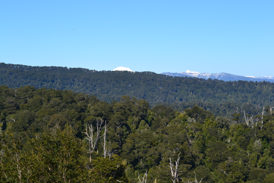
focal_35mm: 82
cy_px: 92
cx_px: 137
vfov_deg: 16.6
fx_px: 628
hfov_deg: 24.6
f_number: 11
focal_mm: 55
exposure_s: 1/500
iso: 400
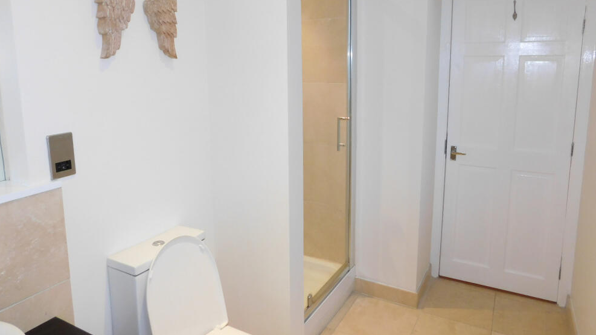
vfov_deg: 44.0
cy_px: 122
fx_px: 411
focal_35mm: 26
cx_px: 305
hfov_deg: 71.9
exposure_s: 1/30
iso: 280
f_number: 3
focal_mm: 4
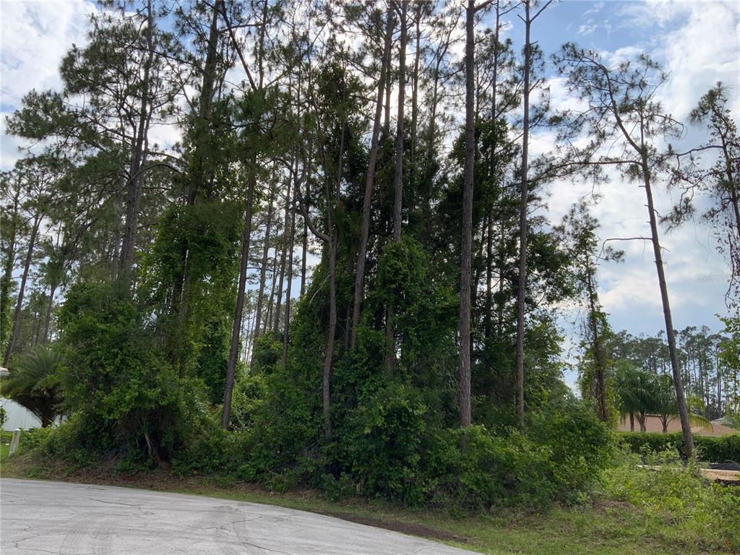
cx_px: 370
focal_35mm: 29
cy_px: 278
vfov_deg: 48.2
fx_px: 620
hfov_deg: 61.7
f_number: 1.8
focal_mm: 3
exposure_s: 1/1730
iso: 16
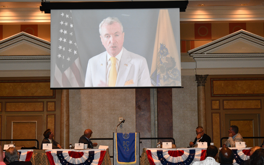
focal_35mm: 84
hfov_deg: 24.6
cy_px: 79
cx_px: 132
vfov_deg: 15.5
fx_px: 604
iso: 1600
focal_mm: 55
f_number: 5.6
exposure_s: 1/60
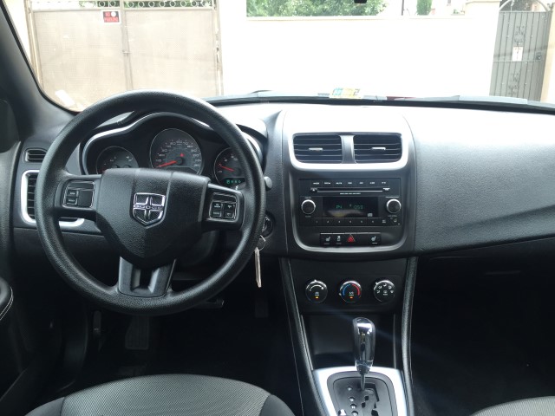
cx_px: 278
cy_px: 208
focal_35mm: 29
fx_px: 465
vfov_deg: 48.2
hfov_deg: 61.7
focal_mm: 4.15
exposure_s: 1/120
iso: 40
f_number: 2.2
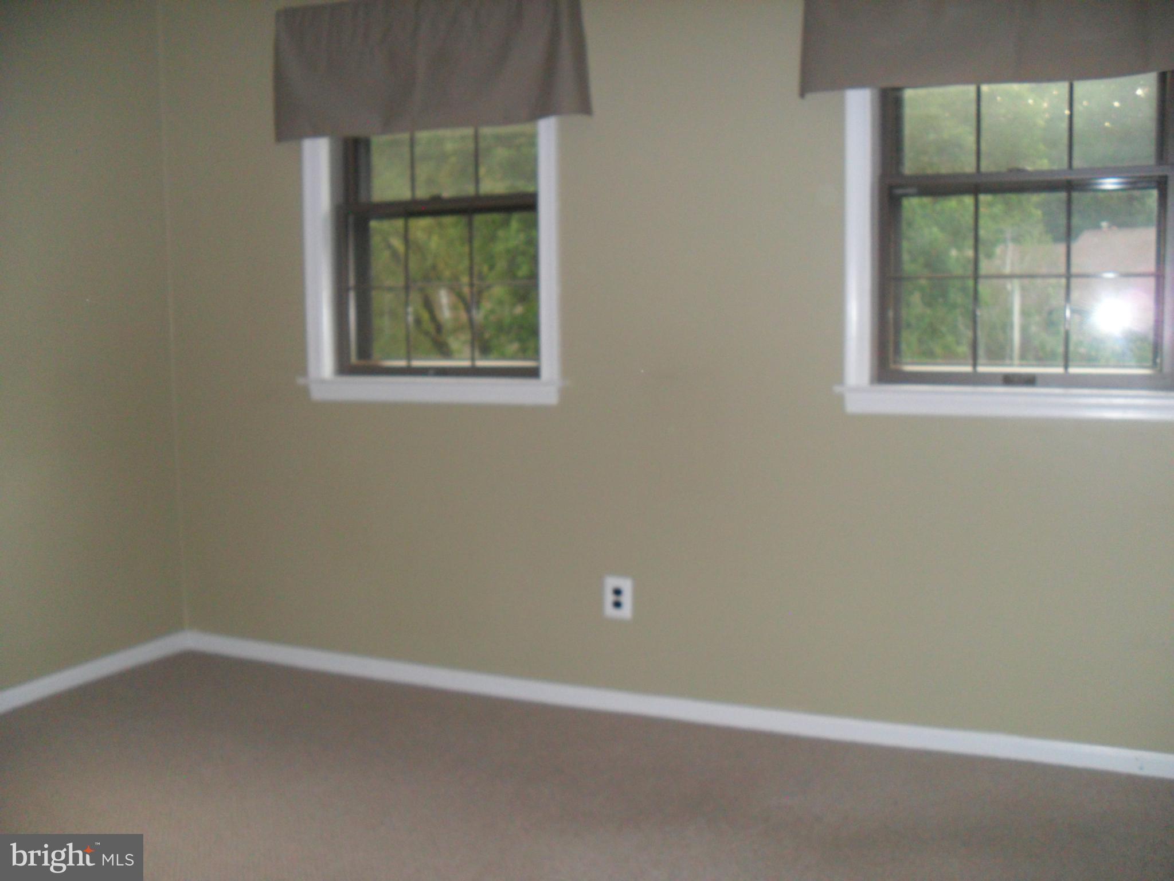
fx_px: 1187
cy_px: 440
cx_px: 587
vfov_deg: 40.7
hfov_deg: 52.6
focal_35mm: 35
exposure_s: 1/45
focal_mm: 6.3
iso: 200
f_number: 3
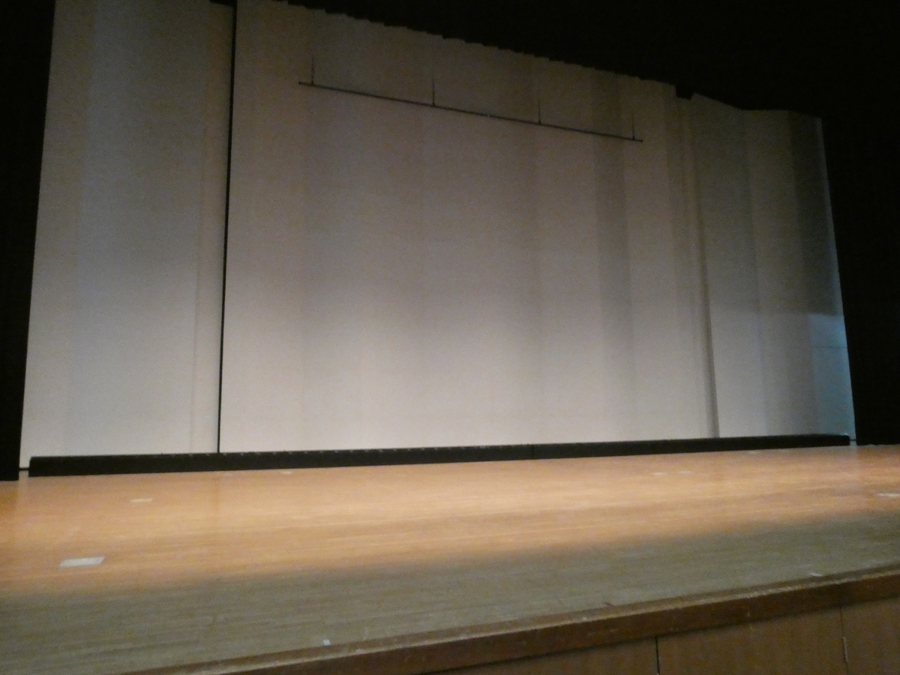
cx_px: 450
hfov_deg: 71.6
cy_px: 338
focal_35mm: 24
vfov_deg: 56.8
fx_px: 624
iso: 1600
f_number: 7.1
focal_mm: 4.3
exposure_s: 1/8
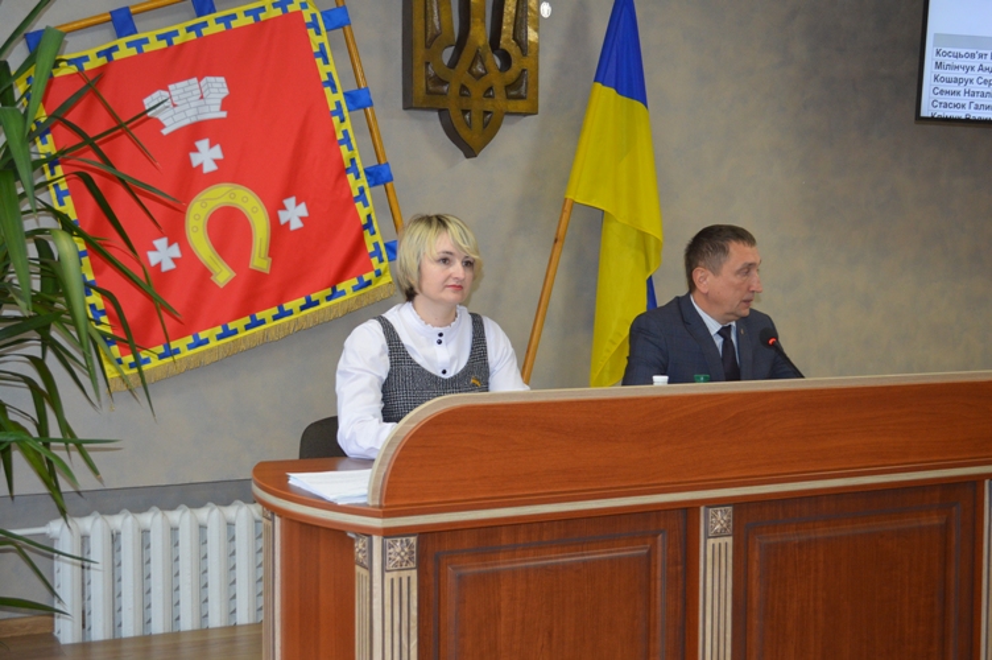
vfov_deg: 26.4
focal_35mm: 51
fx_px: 1404
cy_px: 330
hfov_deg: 38.9
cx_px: 496
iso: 800
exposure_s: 1/60
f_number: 5
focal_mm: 34
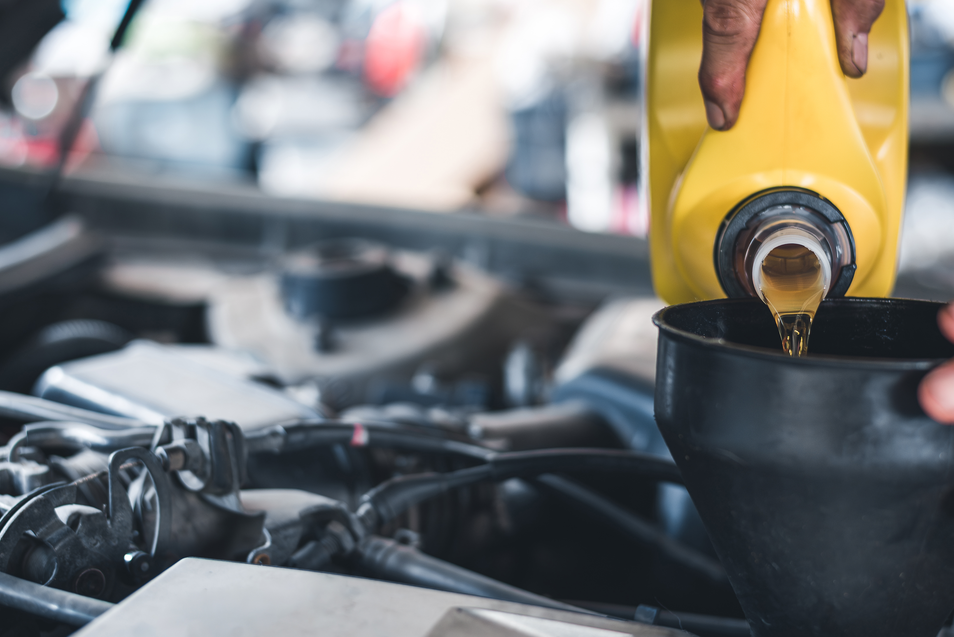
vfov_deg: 19.7
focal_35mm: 69
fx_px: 1829
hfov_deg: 29.2
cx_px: 494
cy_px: 263
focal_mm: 50
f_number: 2.8
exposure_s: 1/125
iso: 320
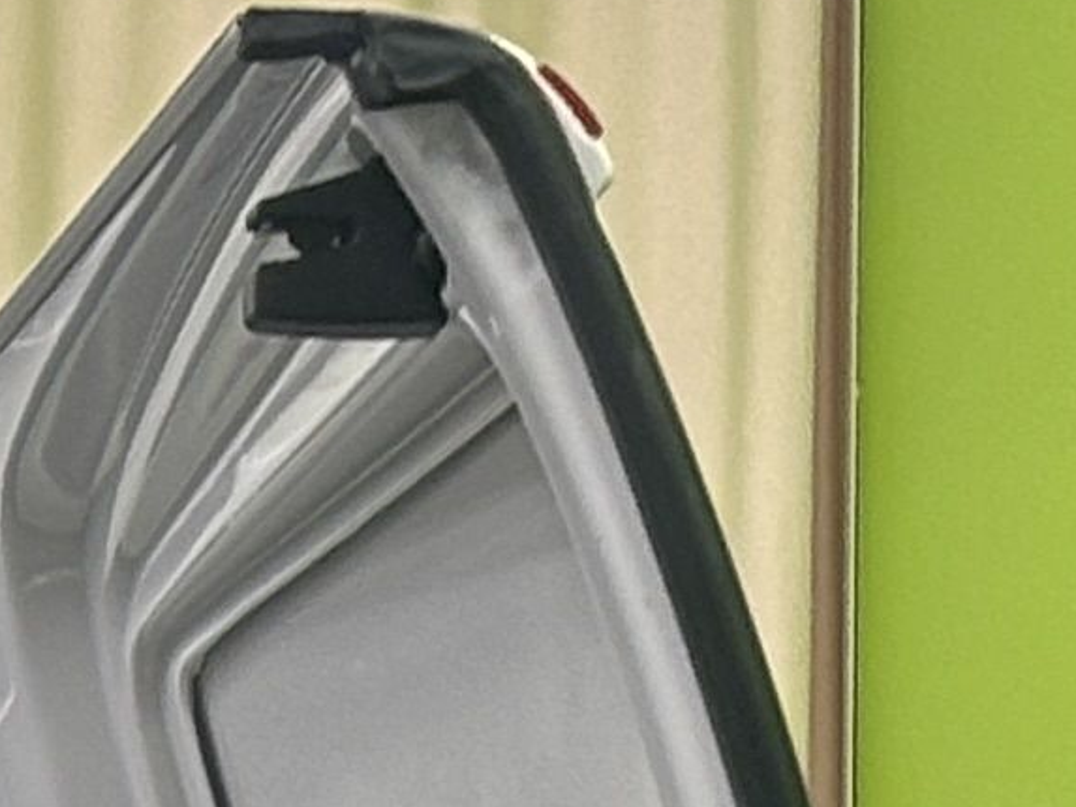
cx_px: -1761
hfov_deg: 5.2
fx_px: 11379
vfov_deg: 4.0
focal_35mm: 366
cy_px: 1909
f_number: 1.6
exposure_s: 1/50
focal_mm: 5.96
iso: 50
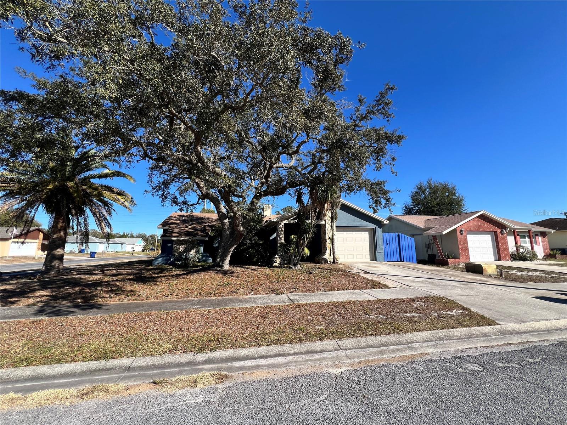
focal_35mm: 13
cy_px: 212
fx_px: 213
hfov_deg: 106.2
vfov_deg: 89.9
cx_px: 284
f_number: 1.8
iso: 32
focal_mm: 1.57
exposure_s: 1/1043
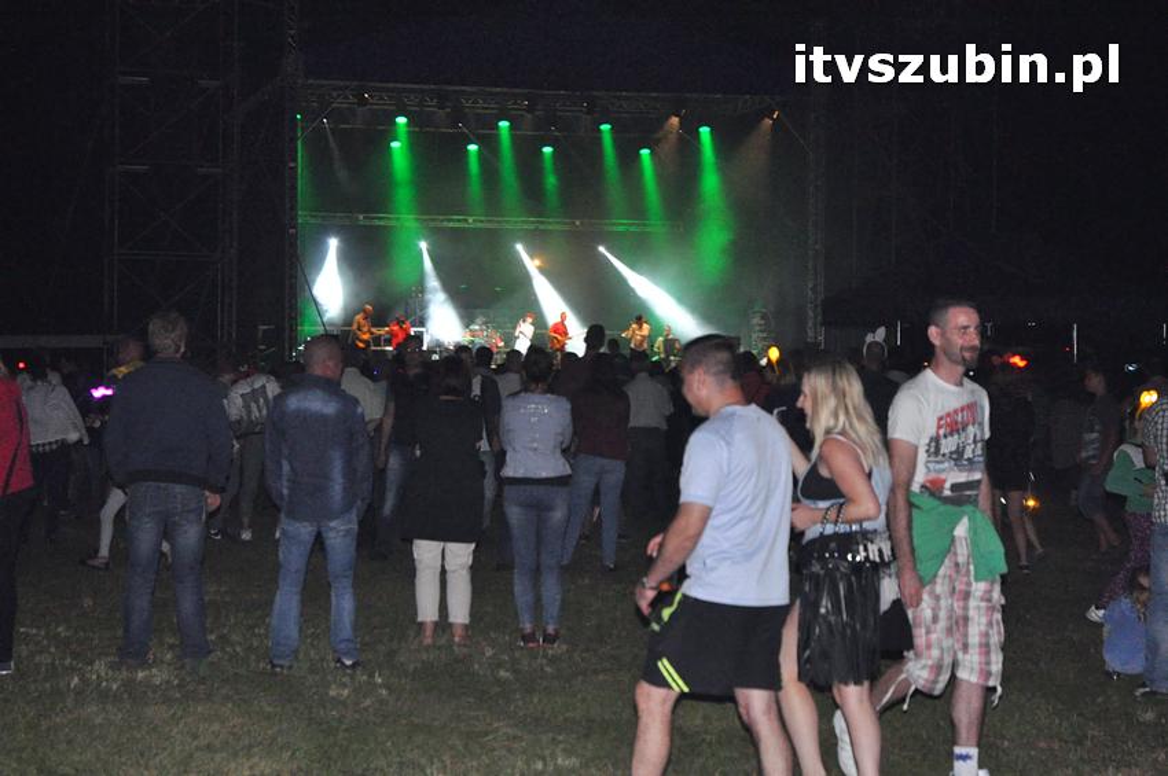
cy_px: 388
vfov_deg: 17.5
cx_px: 584
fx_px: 2528
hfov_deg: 26.0
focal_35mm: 78
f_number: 5.6
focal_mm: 52
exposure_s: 1/60
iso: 3200
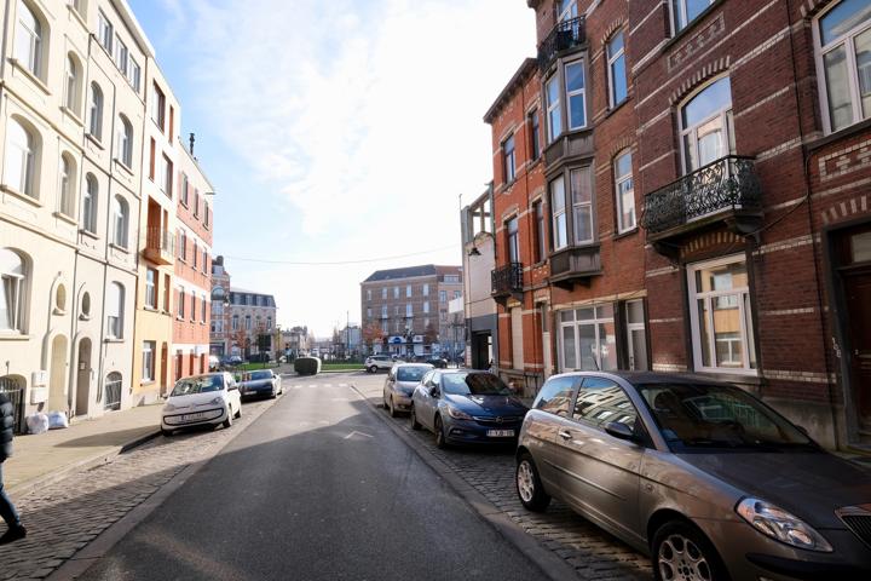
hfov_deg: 84.0
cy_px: 290
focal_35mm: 20
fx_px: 484
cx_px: 436
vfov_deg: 61.9
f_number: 8
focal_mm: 13.2
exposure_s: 1/200
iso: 320
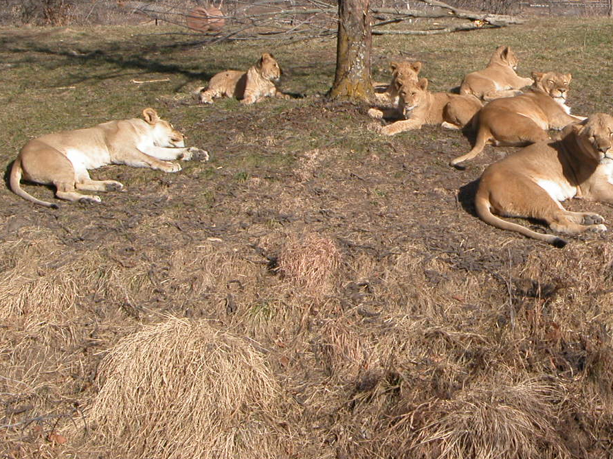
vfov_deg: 14.1
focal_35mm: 104
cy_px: 63
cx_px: 502
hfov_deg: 18.7
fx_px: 1842
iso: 100
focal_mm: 14.7
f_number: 6.3
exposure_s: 1/321
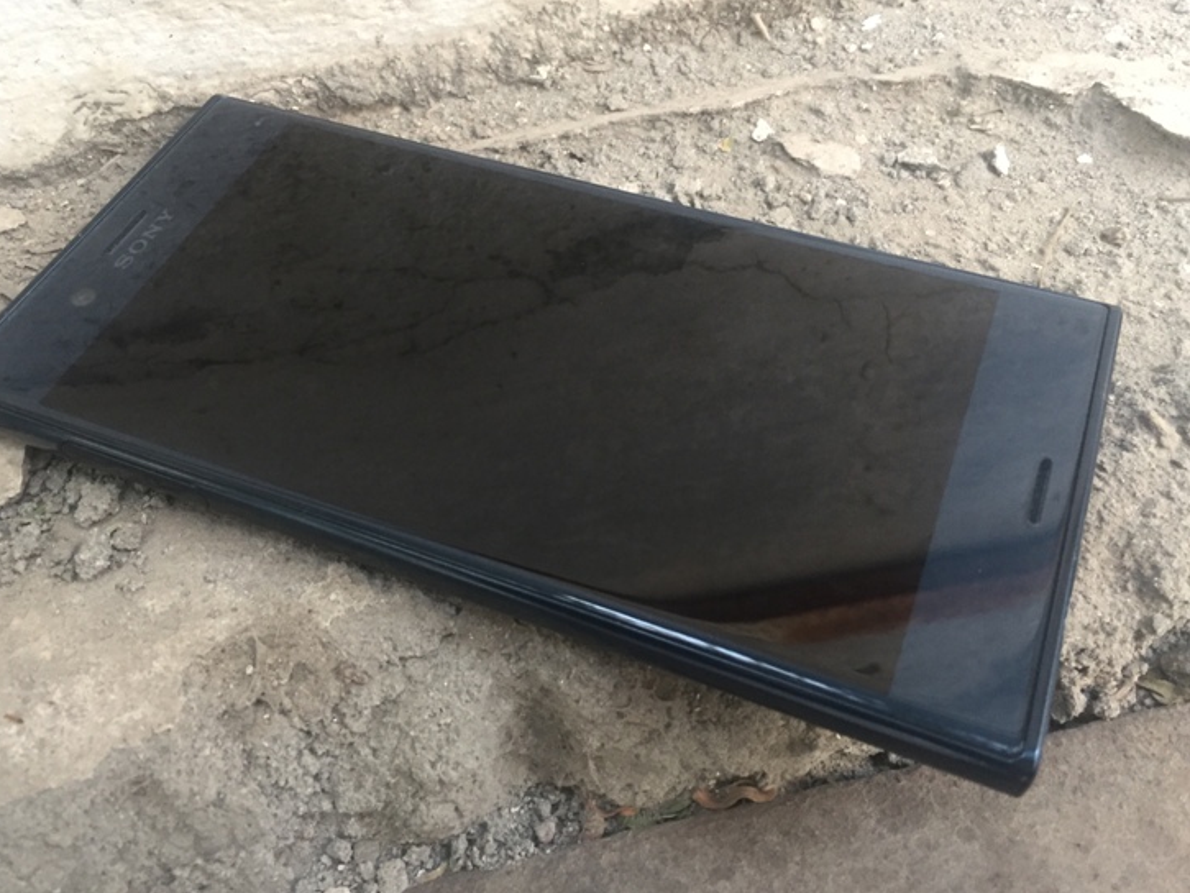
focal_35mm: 32
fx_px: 1100
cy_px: 427
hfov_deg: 56.8
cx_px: 560
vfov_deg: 44.2
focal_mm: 4.15
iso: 200
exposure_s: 1/33
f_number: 2.2
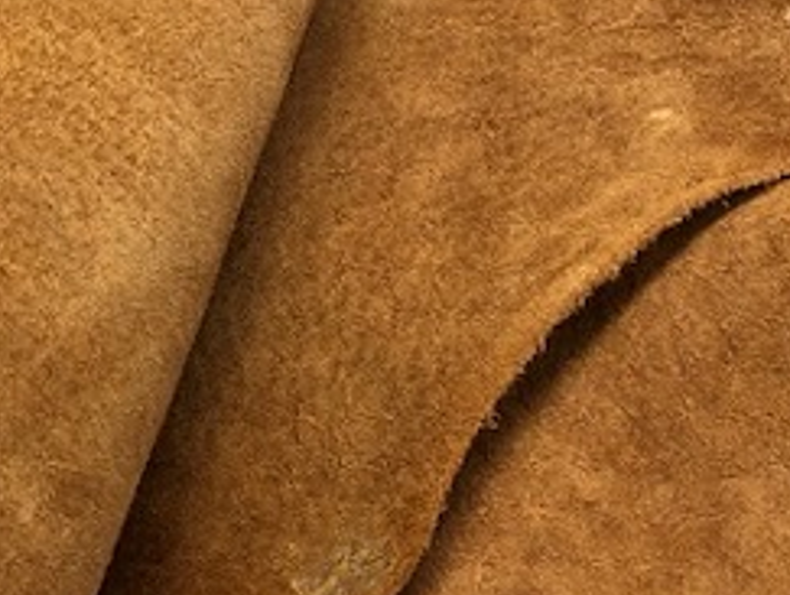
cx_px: 49
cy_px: 124
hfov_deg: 26.9
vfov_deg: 21.1
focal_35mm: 69
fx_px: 1577
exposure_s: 1/30
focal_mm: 3.99
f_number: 1.8
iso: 40
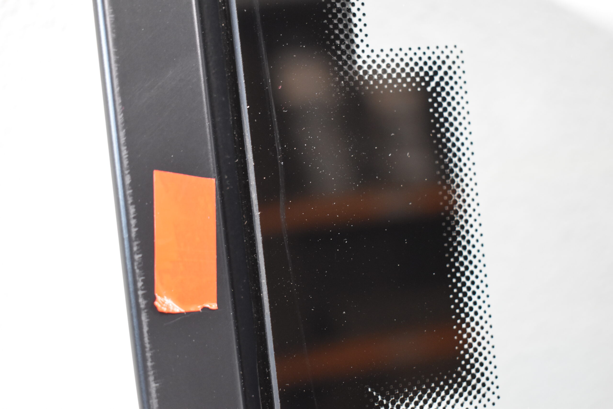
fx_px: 971
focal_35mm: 57
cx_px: 306
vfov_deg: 23.8
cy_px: 204
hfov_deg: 35.1
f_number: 4.8
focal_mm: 38
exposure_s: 1/60
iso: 2000
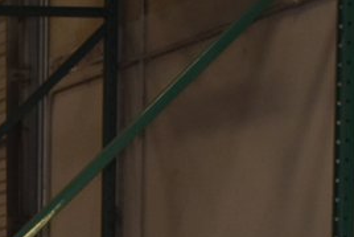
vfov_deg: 4.9
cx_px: -304
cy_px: 390
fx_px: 2717
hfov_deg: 7.2
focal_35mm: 276
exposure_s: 1/200
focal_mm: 29
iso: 800
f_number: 4.5
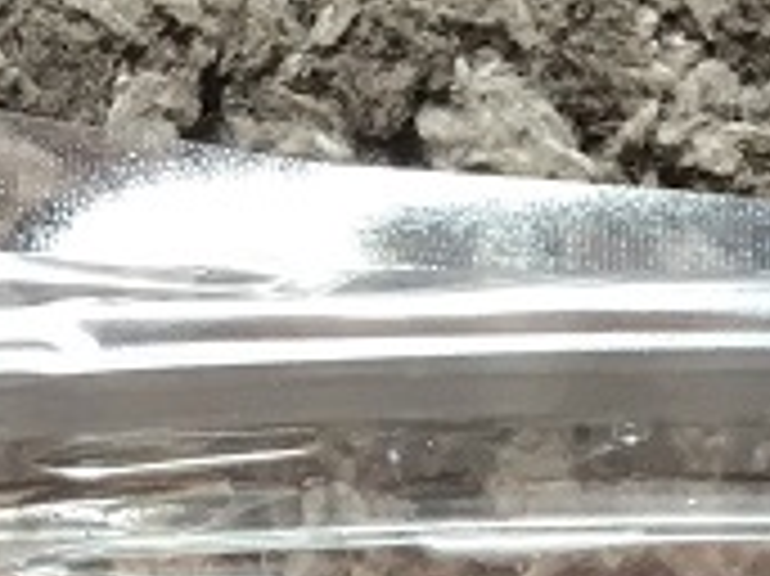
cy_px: 1647
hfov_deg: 11.5
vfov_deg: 7.7
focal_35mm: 170
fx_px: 3779
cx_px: 761
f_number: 2.2
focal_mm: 4.15
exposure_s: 1/30
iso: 64
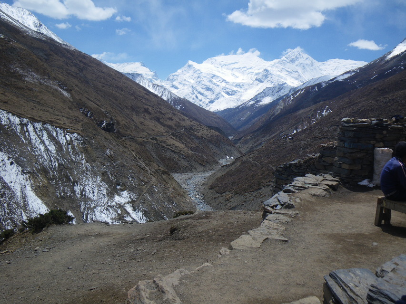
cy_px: 152
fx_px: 328
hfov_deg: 63.4
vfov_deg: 49.8
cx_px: 203
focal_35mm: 28
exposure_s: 1/640
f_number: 4.2
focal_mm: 5
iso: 50
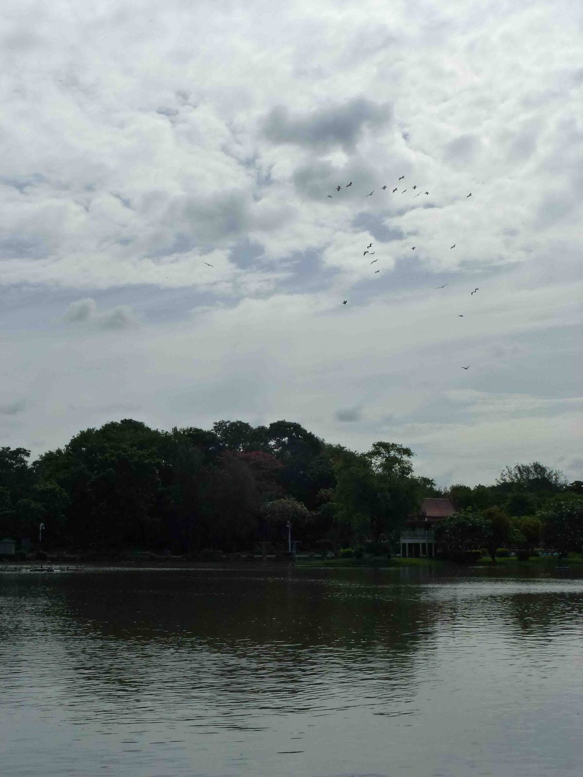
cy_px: 388
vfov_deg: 38.9
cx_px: 292
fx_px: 1100
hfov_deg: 29.7
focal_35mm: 49
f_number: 5
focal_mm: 8.7
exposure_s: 1/2000
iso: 160
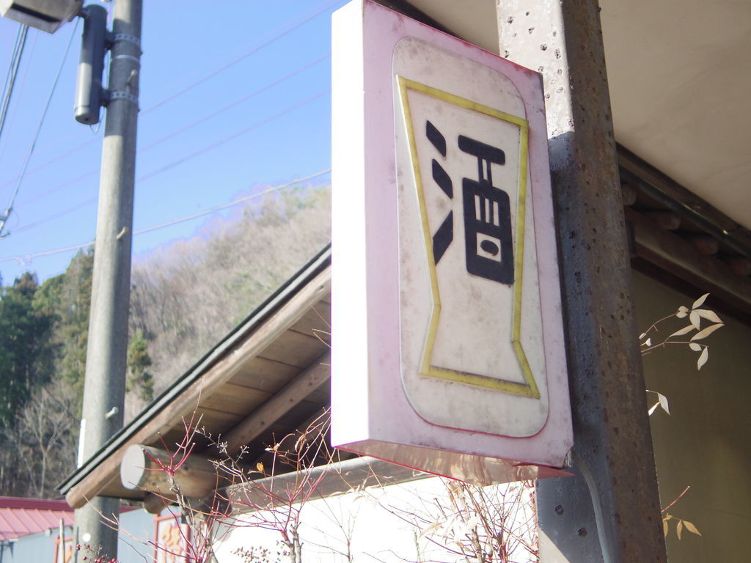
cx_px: 376
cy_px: 282
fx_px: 1020
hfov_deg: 40.4
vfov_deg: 30.9
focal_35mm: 47
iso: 250
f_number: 1.9
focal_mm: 8.5
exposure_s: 1/1600
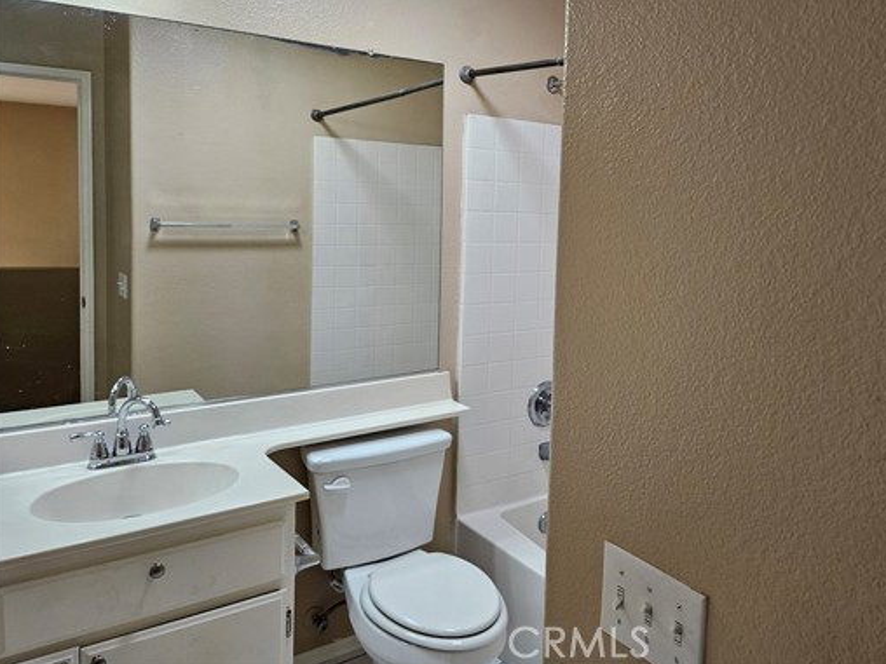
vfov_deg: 47.8
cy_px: 249
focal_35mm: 29
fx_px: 742
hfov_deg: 60.9
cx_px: 549
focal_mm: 5.4
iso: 125
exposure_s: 1/120
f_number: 1.8
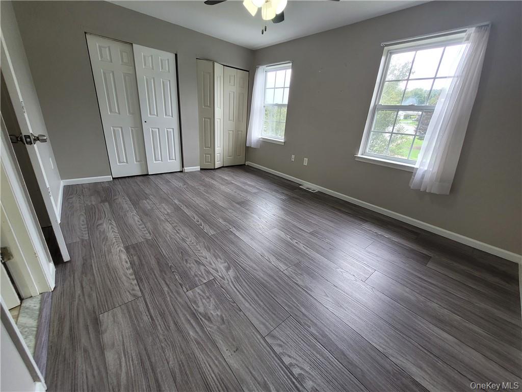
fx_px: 196
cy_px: 196
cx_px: 261
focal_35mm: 13
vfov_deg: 89.9
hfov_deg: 106.2
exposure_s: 1/60
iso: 64
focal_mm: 1.74
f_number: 2.2
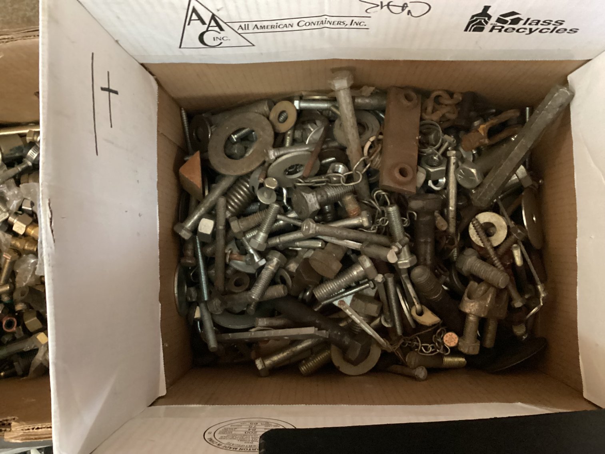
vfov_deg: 45.4
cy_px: 227
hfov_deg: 58.3
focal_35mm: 31
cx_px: 302
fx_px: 542
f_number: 2.4
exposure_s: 1/15
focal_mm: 3.3
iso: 640
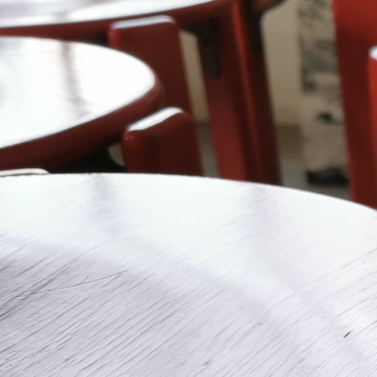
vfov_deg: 20.3
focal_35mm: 83
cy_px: 362
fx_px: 1023
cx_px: 627
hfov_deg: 17.8
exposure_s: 1/60
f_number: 1.6
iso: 160
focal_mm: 5.56
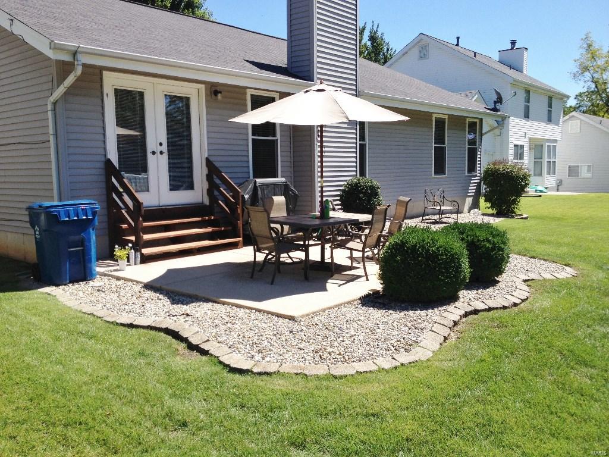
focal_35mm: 35
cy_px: 228
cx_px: 304
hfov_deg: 52.6
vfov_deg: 40.7
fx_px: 616
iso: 50
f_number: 2.4
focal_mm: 4.28
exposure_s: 1/1416
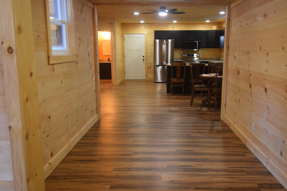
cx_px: 154
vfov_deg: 36.9
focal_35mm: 36
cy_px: 100
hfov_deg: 53.1
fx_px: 287
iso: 1000
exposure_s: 1/60
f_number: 4
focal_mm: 22
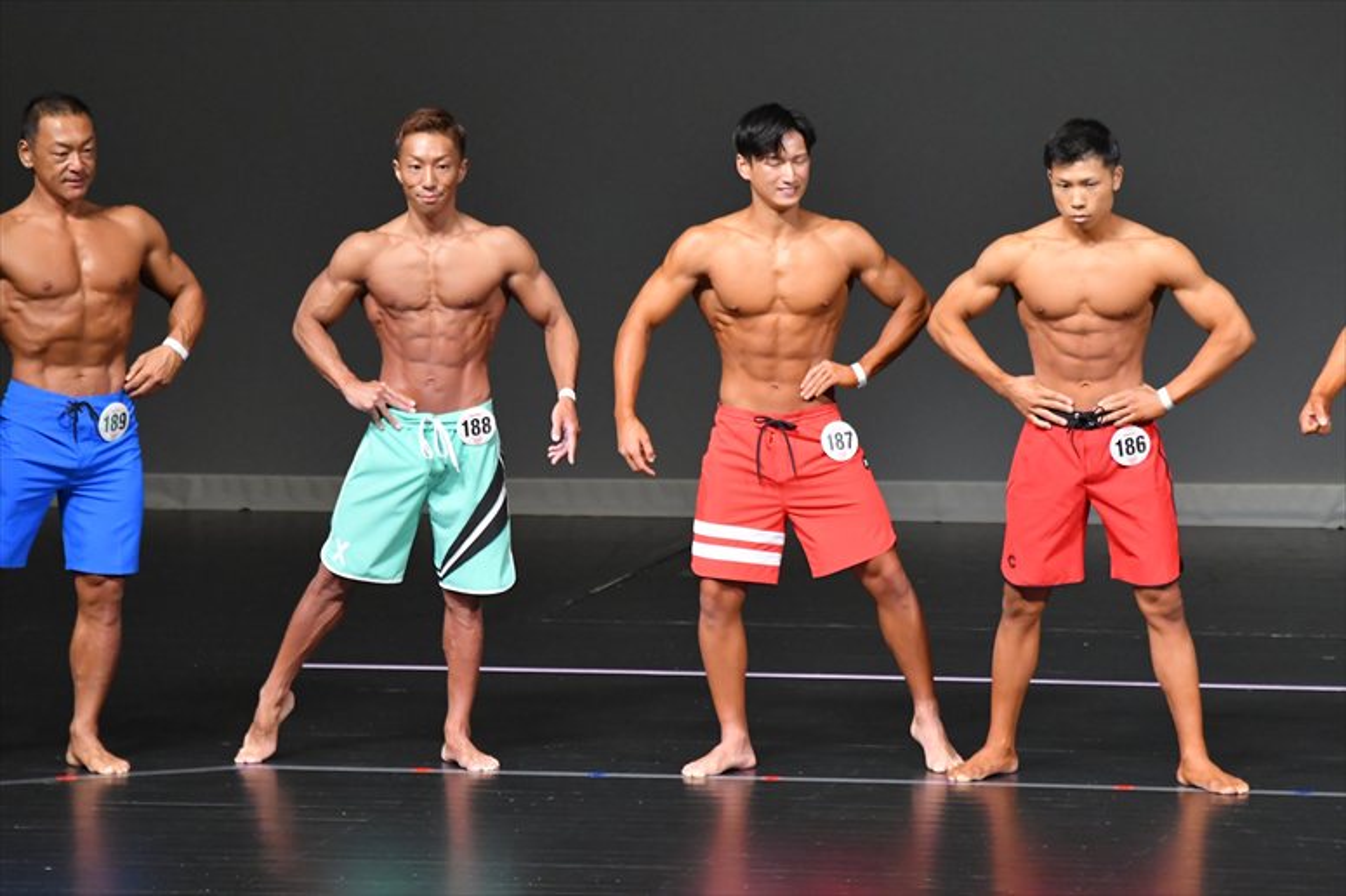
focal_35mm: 315
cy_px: 448
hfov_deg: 6.5
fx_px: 11772
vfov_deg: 4.4
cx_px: 673
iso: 5000
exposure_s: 1/400
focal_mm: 210
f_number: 5.6
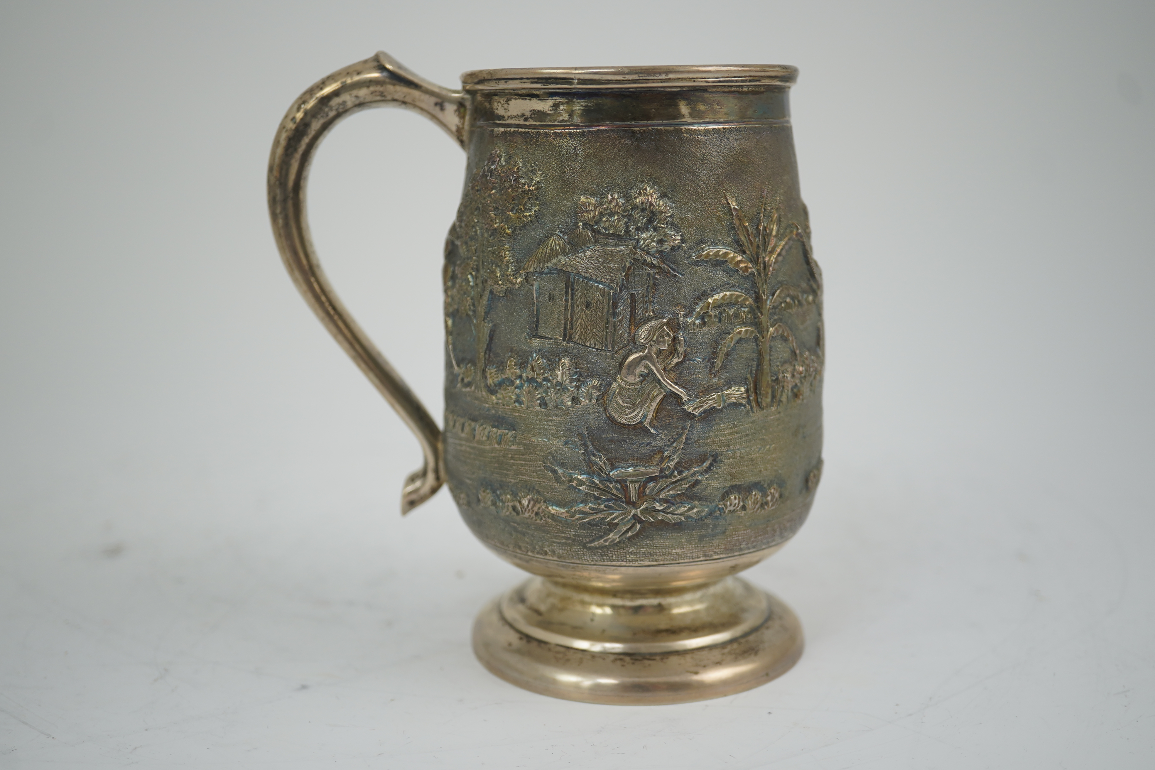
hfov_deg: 43.6
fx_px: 1444
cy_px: 385
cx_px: 578
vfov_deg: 29.9
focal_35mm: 45
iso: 160
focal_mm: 30
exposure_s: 1/60
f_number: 4
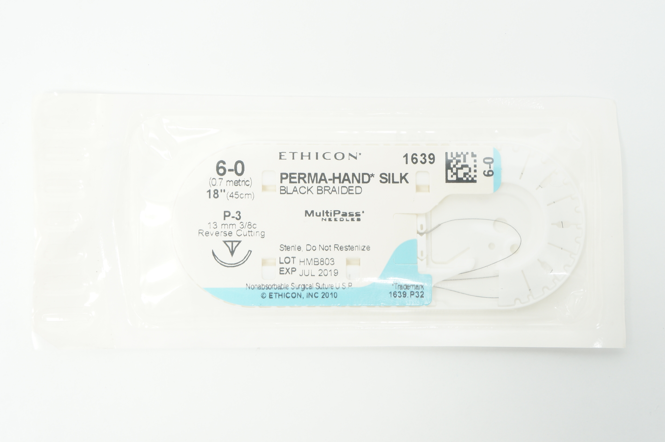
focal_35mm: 57
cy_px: 221
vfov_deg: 23.7
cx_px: 332
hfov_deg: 35.1
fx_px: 1052
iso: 400
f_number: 8
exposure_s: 1/15
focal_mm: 38
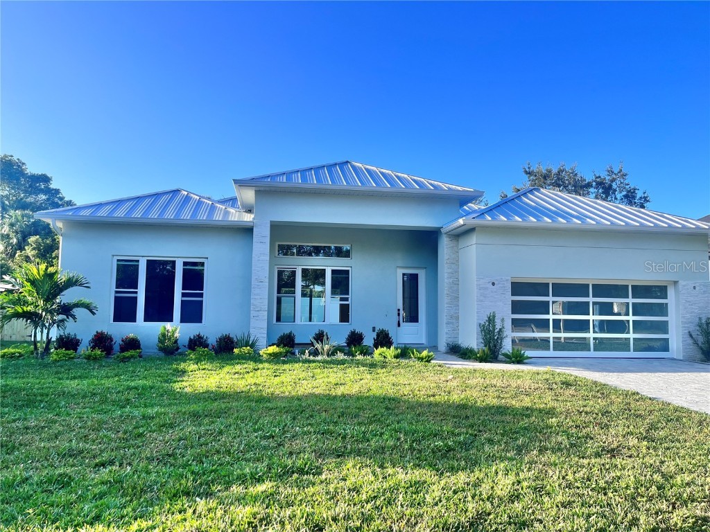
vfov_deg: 53.1
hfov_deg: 67.3
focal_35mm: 26
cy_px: 266
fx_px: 533
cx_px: 355
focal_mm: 5.1
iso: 50
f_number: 1.6
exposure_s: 1/1372
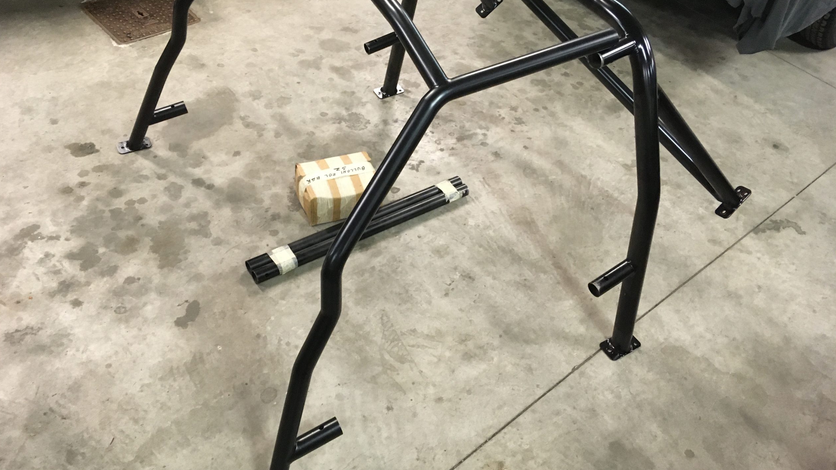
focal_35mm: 32
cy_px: 193
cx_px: 414
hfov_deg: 61.0
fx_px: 709
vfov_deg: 36.6
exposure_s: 1/17
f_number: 2.2
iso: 200
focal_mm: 4.15
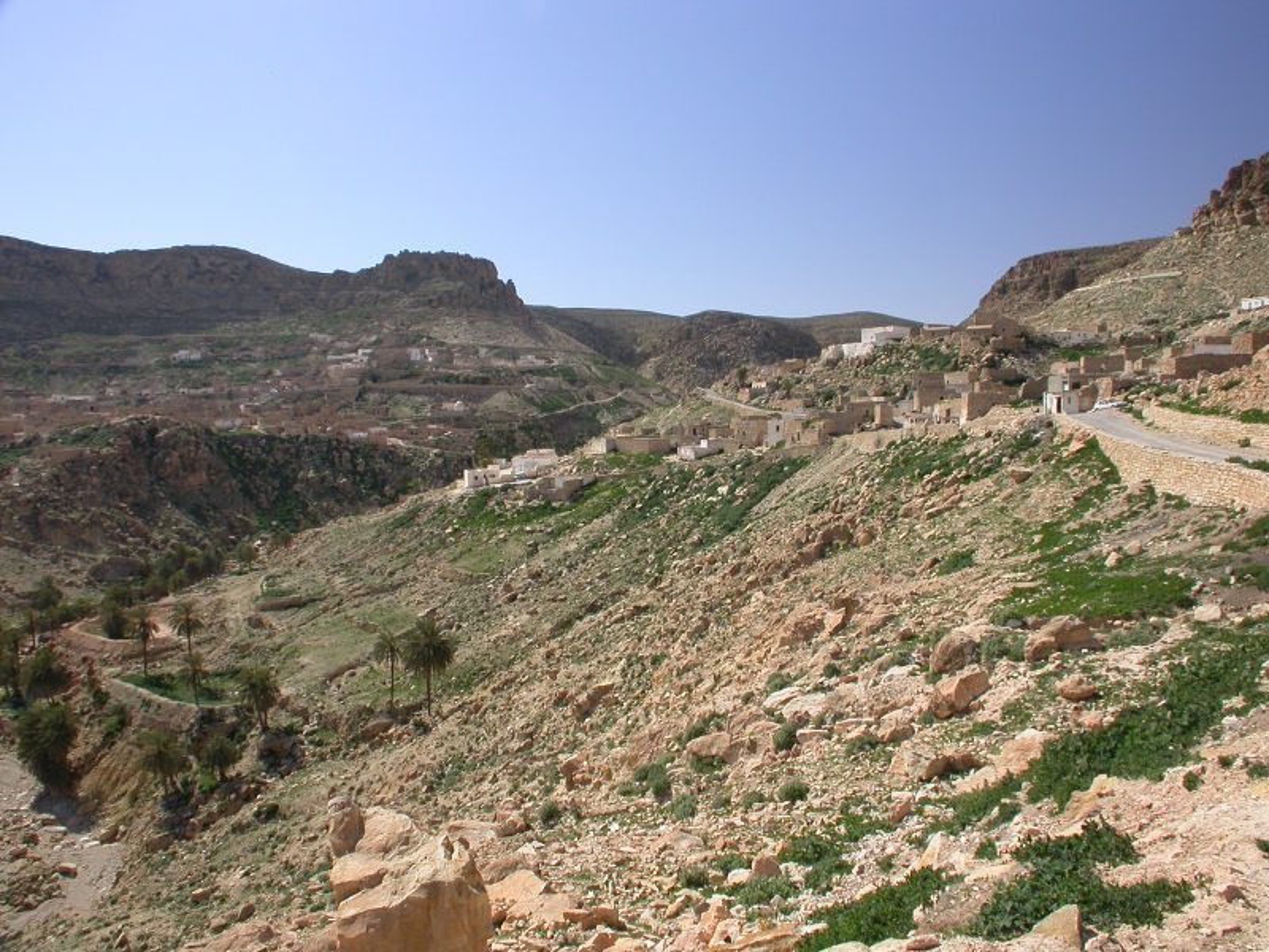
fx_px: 1393
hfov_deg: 49.0
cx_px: 634
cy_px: 476
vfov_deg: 37.7
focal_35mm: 38
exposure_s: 1/160
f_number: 5.3
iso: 100
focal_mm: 7.85
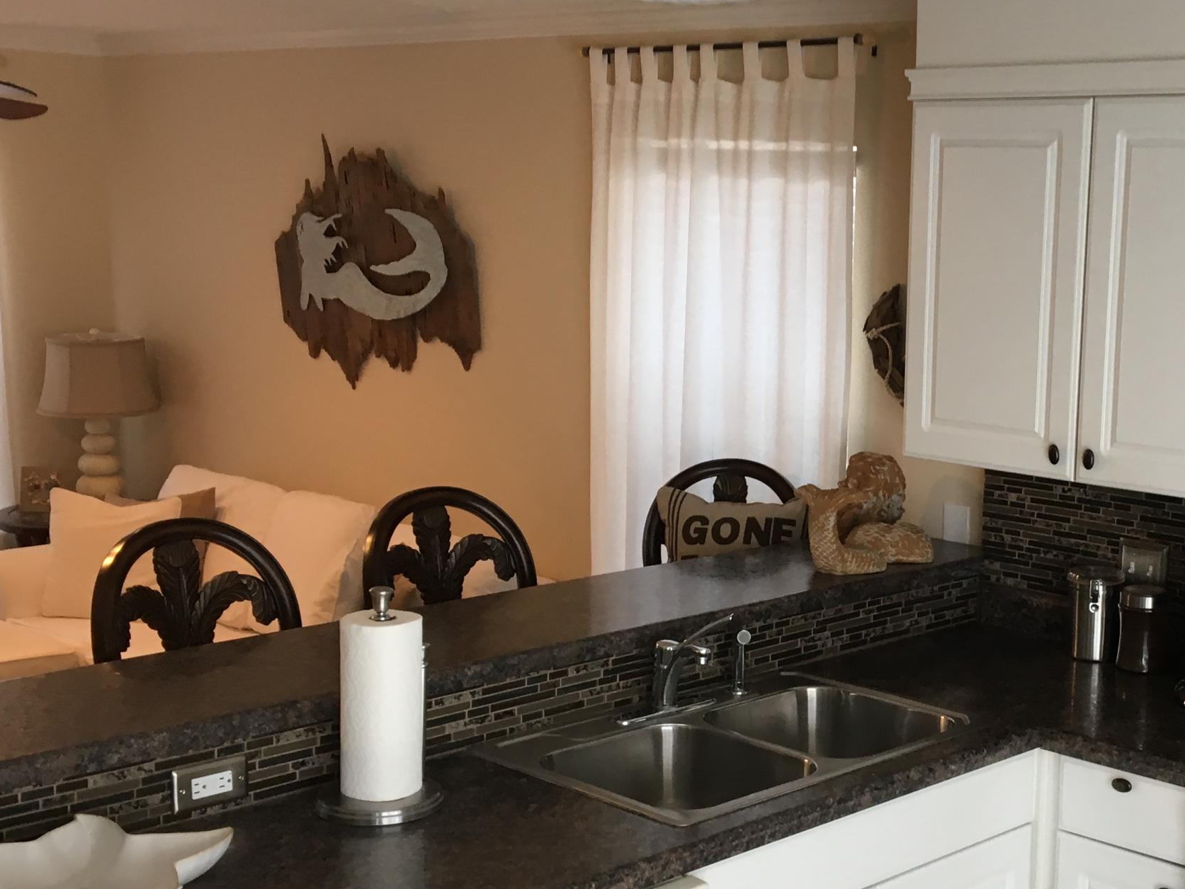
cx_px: 883
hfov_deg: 36.0
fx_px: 1780
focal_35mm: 52
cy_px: 502
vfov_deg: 28.0
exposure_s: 1/30
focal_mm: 4.15
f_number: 2.2
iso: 50
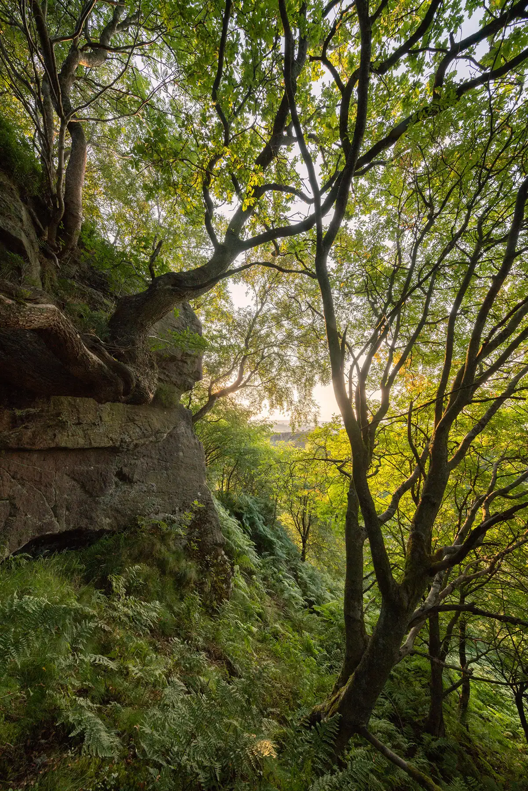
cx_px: 264
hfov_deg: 90.0
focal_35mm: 12
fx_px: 264
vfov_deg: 112.6
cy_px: 396
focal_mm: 12
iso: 100
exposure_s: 1/80
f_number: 11
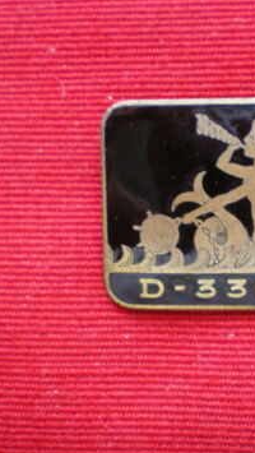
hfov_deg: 21.4
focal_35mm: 56
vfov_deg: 37.2
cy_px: 227
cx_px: 158
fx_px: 672
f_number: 3.1
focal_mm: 6.3
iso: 400
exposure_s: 1/15
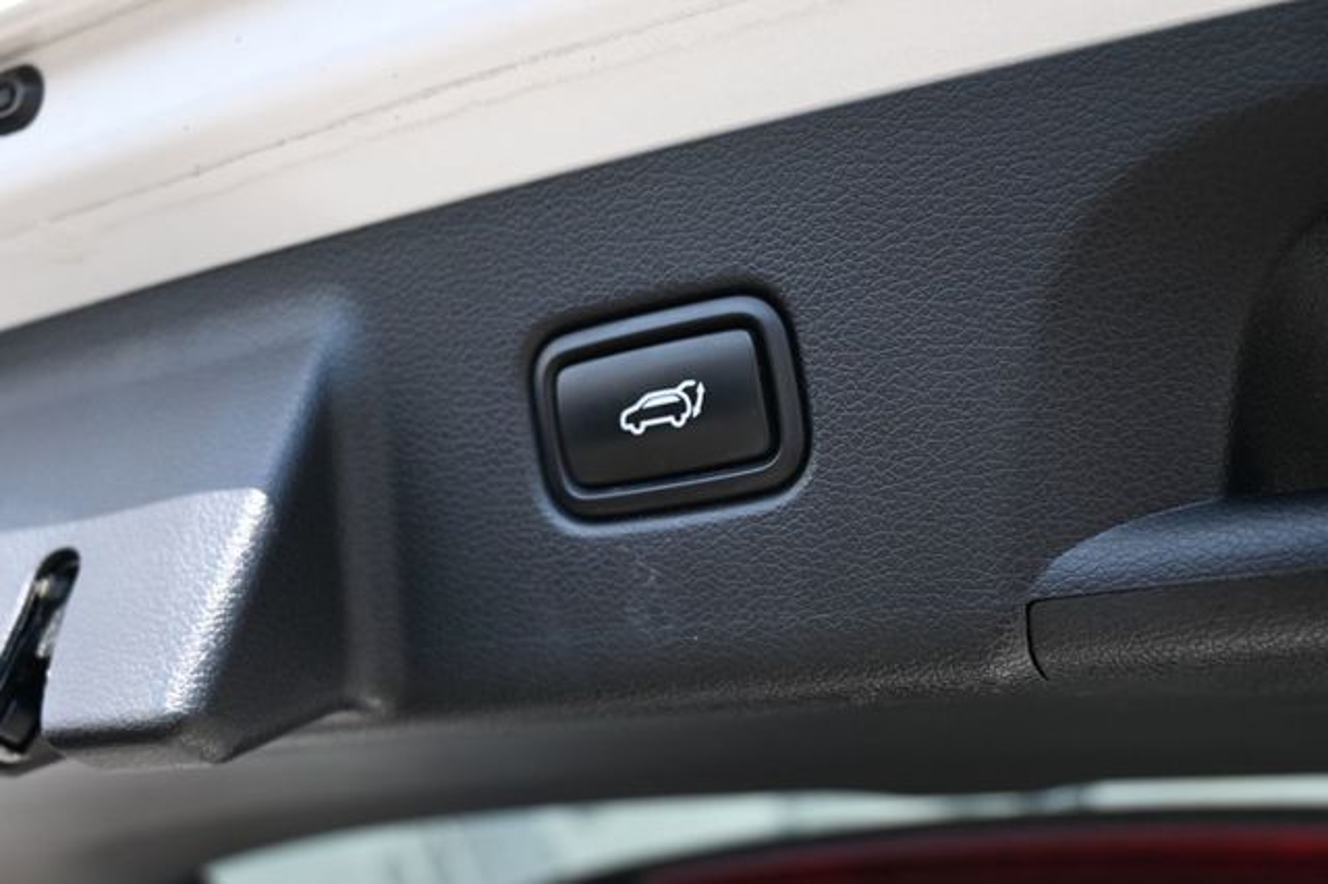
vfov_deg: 34.2
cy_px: 442
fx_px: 1438
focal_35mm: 39
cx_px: 664
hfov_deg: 49.6
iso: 400
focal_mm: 26
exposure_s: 1/250
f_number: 4.5
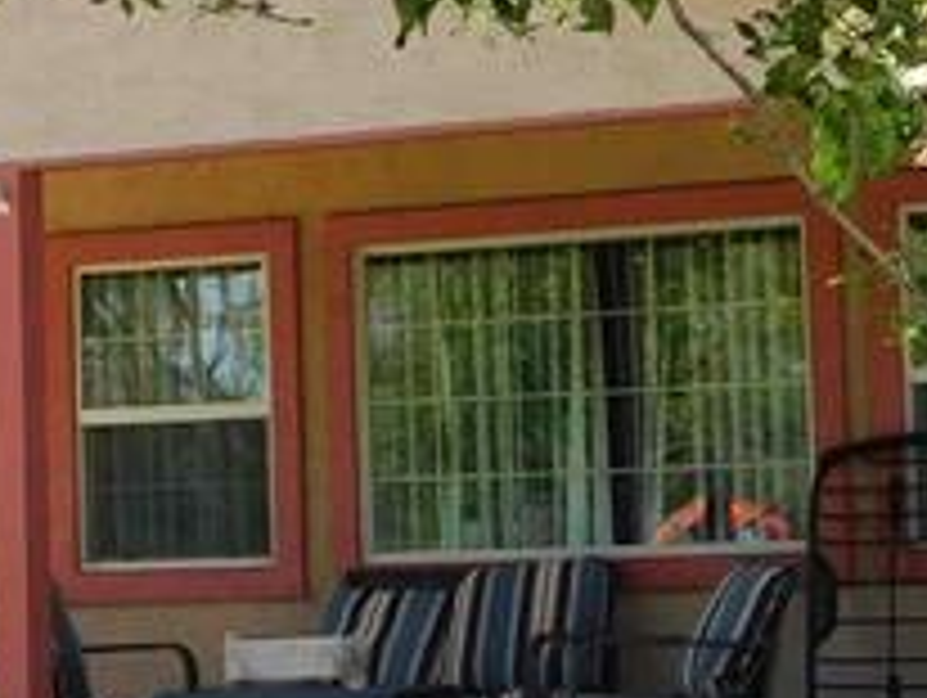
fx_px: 3995
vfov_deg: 10.0
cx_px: 9
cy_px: 324
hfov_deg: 13.1
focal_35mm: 149
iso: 125
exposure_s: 1/400
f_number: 3.2
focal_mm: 5.3
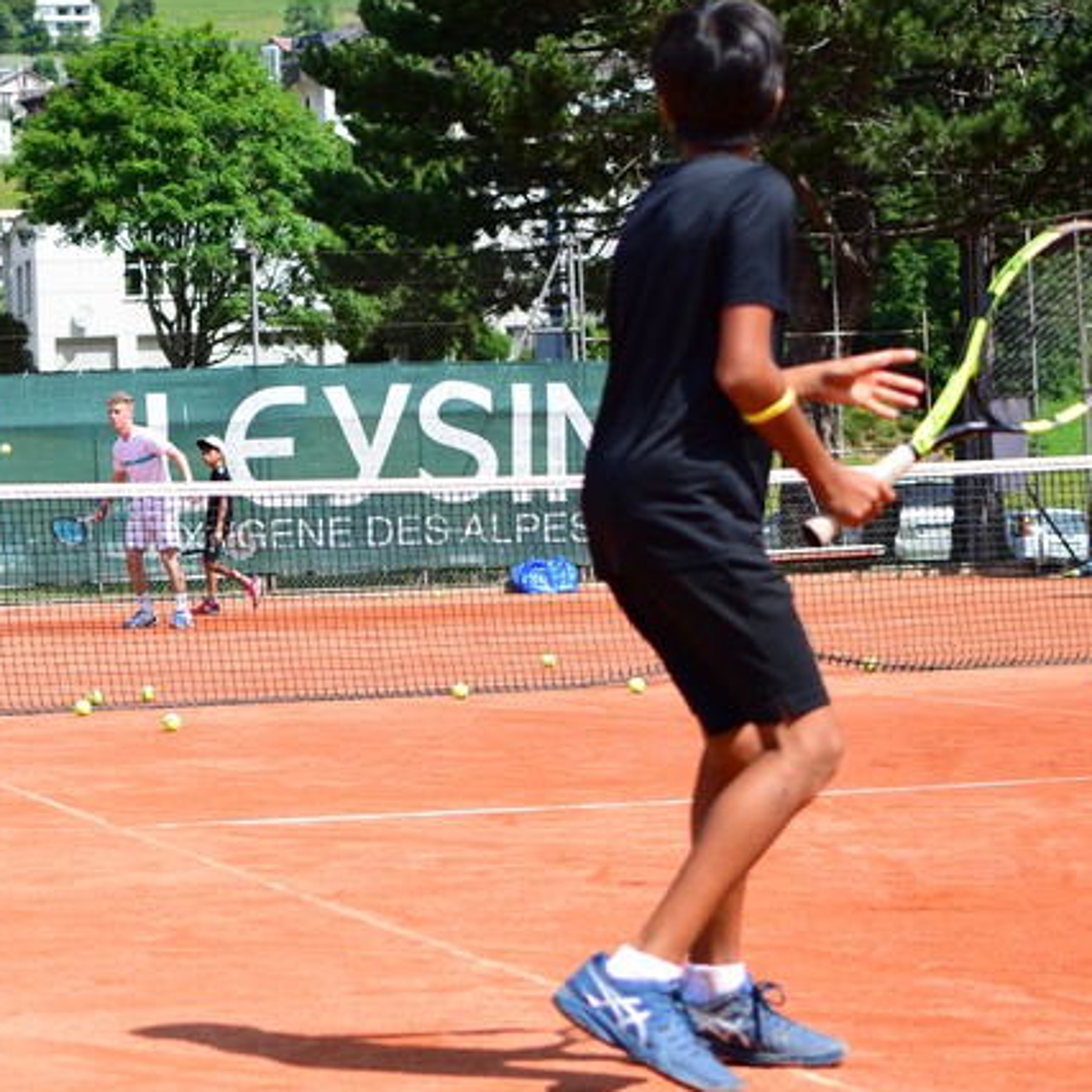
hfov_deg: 16.1
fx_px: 3820
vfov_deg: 16.3
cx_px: 136
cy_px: 433
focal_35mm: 107
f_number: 2.8
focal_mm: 35
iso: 100
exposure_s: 1/1250
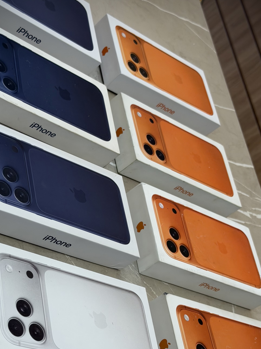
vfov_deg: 25.9
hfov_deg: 19.6
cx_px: 112
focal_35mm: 75
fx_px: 754
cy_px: 222
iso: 80
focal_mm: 6.76
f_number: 1.78
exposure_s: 1/120
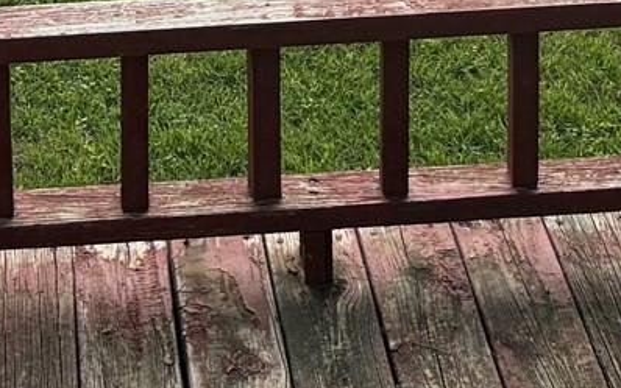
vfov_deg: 8.4
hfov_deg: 15.9
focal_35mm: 131
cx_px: 186
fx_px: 2218
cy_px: -779
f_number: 1.78
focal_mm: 6.76
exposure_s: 1/3425
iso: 100
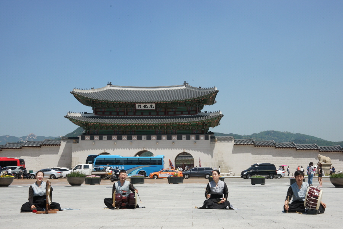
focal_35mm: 50
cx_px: 172
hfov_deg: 39.6
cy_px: 114
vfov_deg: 27.0
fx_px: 476
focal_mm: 50
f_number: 22
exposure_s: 1/200
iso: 640
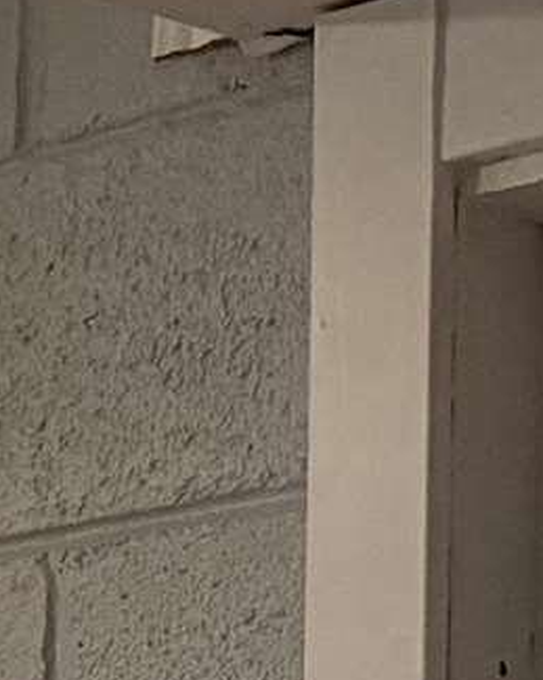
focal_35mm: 222
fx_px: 4462
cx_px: -2099
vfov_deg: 8.0
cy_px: 1719
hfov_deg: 5.4
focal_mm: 6.76
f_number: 1.78
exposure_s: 1/60
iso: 250
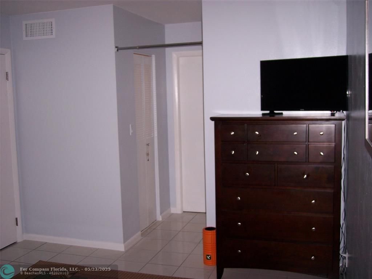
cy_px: 140
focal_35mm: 39
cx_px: 186
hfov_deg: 47.9
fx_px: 419
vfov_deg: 36.8
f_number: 2.8
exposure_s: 1/60
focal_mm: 8
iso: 100
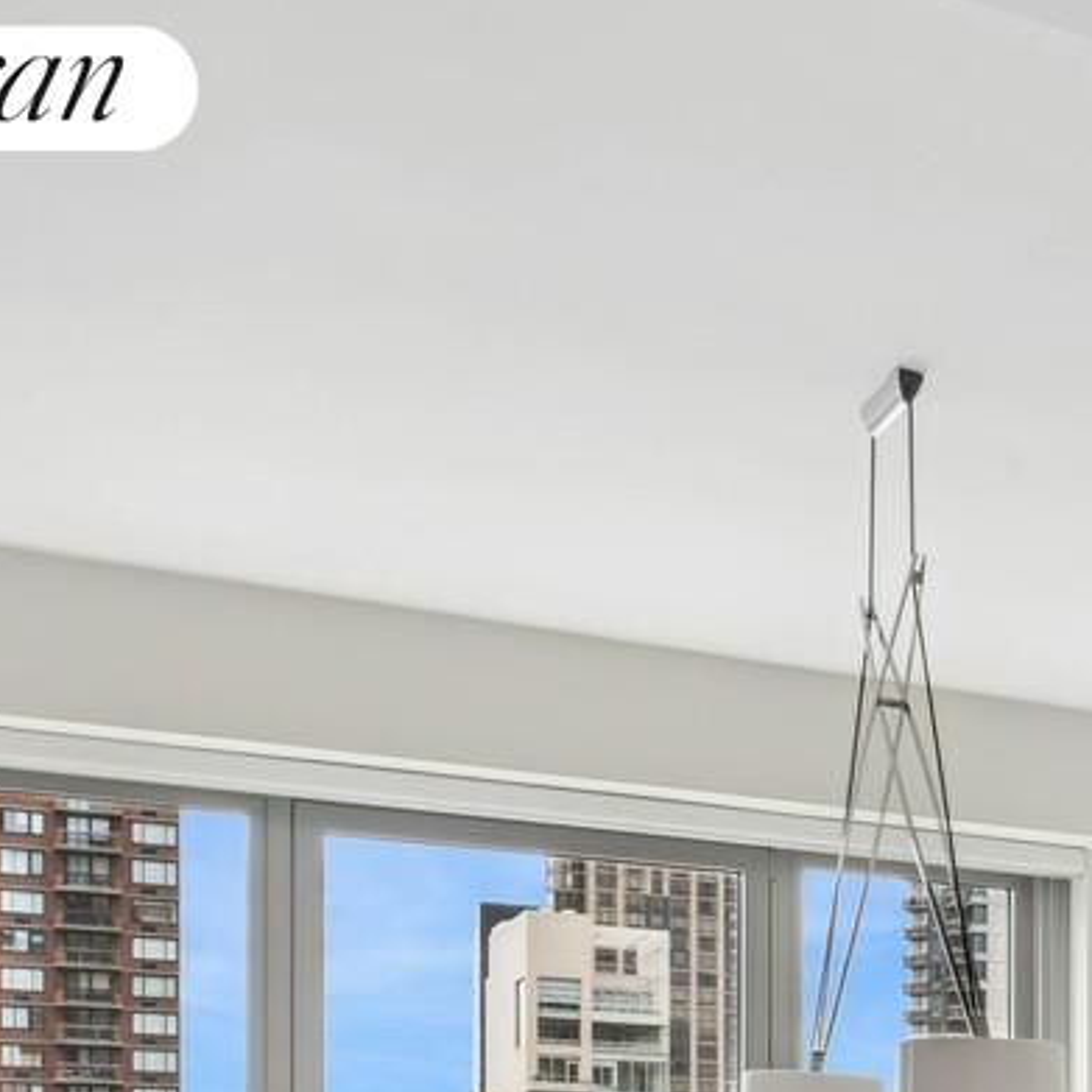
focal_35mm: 62
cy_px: 1296
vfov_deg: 25.1
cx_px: 1581
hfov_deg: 23.1
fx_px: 2213
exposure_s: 1/10
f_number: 11
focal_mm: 19
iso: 200
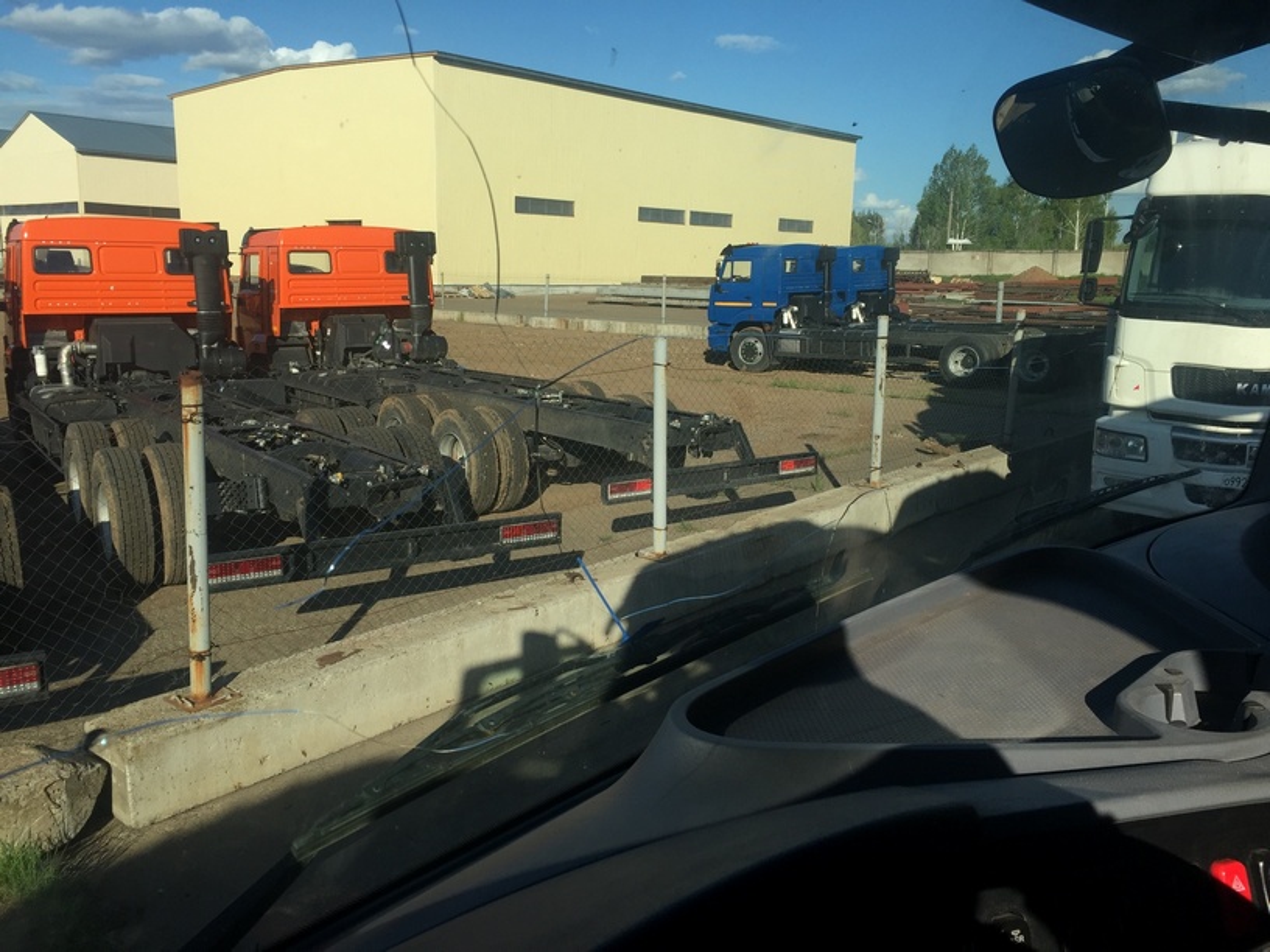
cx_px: 635
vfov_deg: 48.2
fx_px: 1064
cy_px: 476
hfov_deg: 61.7
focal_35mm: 29
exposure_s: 1/1364
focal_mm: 4.15
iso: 32
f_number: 2.2
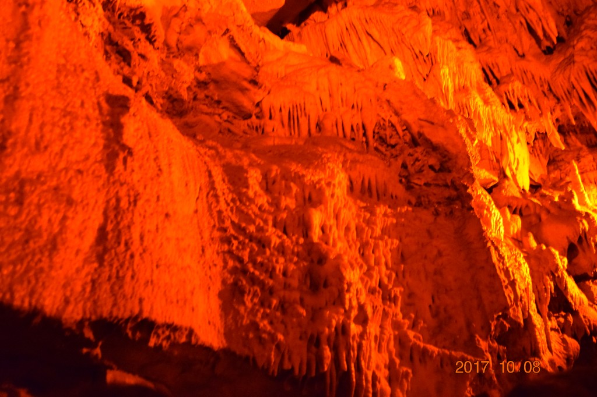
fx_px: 522
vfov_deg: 41.7
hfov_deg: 59.5
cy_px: 198
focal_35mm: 32
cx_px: 298
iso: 6400
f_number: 3.8
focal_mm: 21
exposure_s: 1/5
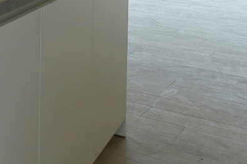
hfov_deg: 20.2
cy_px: -102
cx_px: -153
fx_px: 562
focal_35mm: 82
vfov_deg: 15.1
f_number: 3.5
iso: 125
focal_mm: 8.8
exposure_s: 1/80
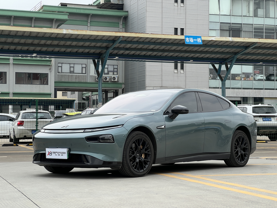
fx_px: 616
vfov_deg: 19.1
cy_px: 104
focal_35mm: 77
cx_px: 138
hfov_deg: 25.3
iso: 32
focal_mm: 9
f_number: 2.8
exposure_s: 1/121
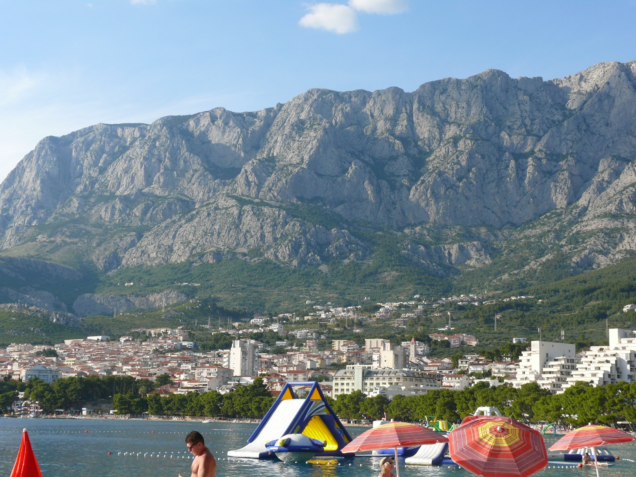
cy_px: 238
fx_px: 1102
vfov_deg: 24.4
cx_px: 318
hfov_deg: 32.2
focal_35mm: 60
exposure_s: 1/250
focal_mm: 12.6
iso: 100
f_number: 5.6
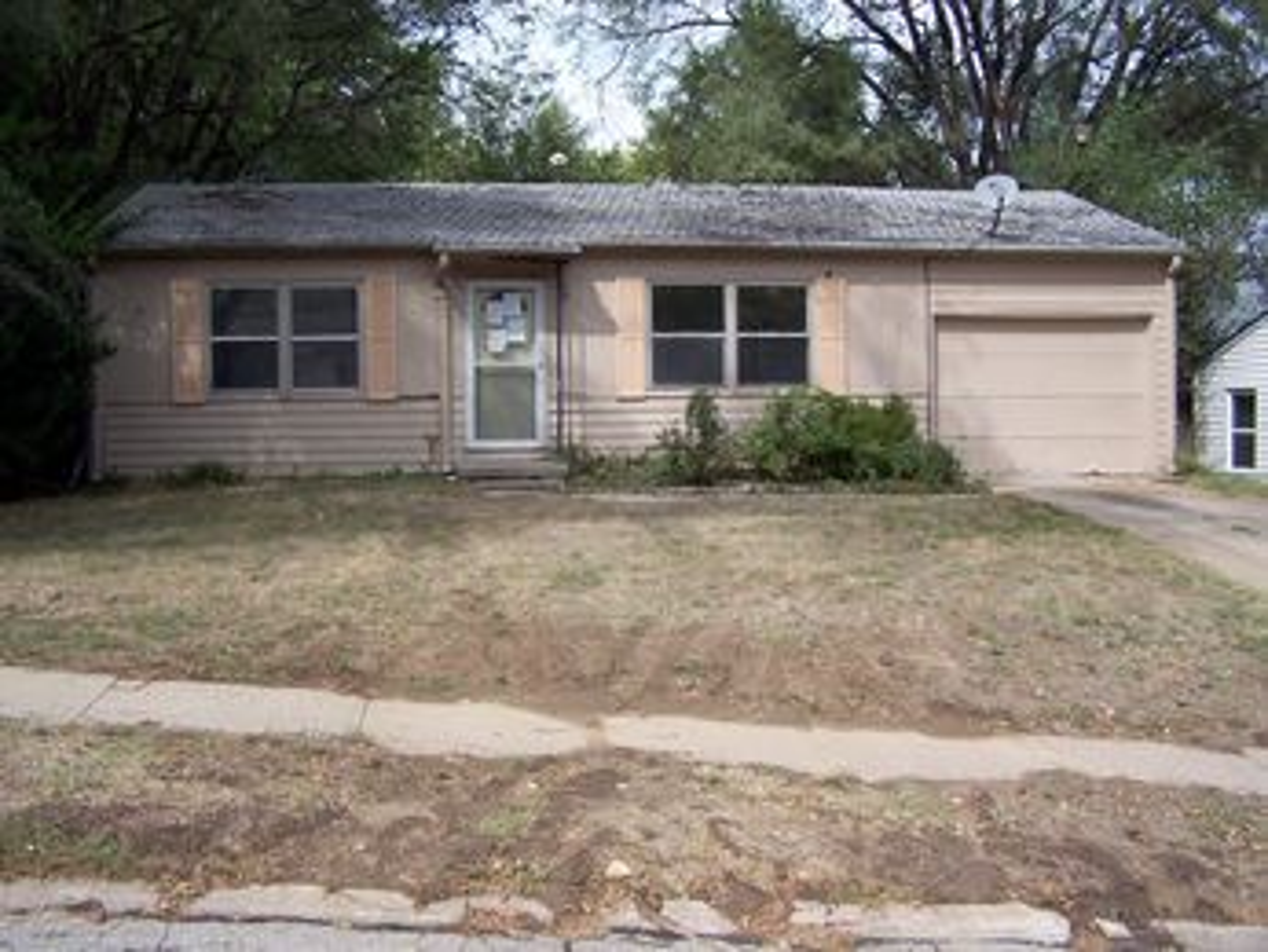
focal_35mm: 38
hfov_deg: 48.9
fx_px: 1393
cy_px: 476
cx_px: 634
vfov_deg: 37.8
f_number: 2.8
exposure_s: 1/1000
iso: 80
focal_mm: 6.3
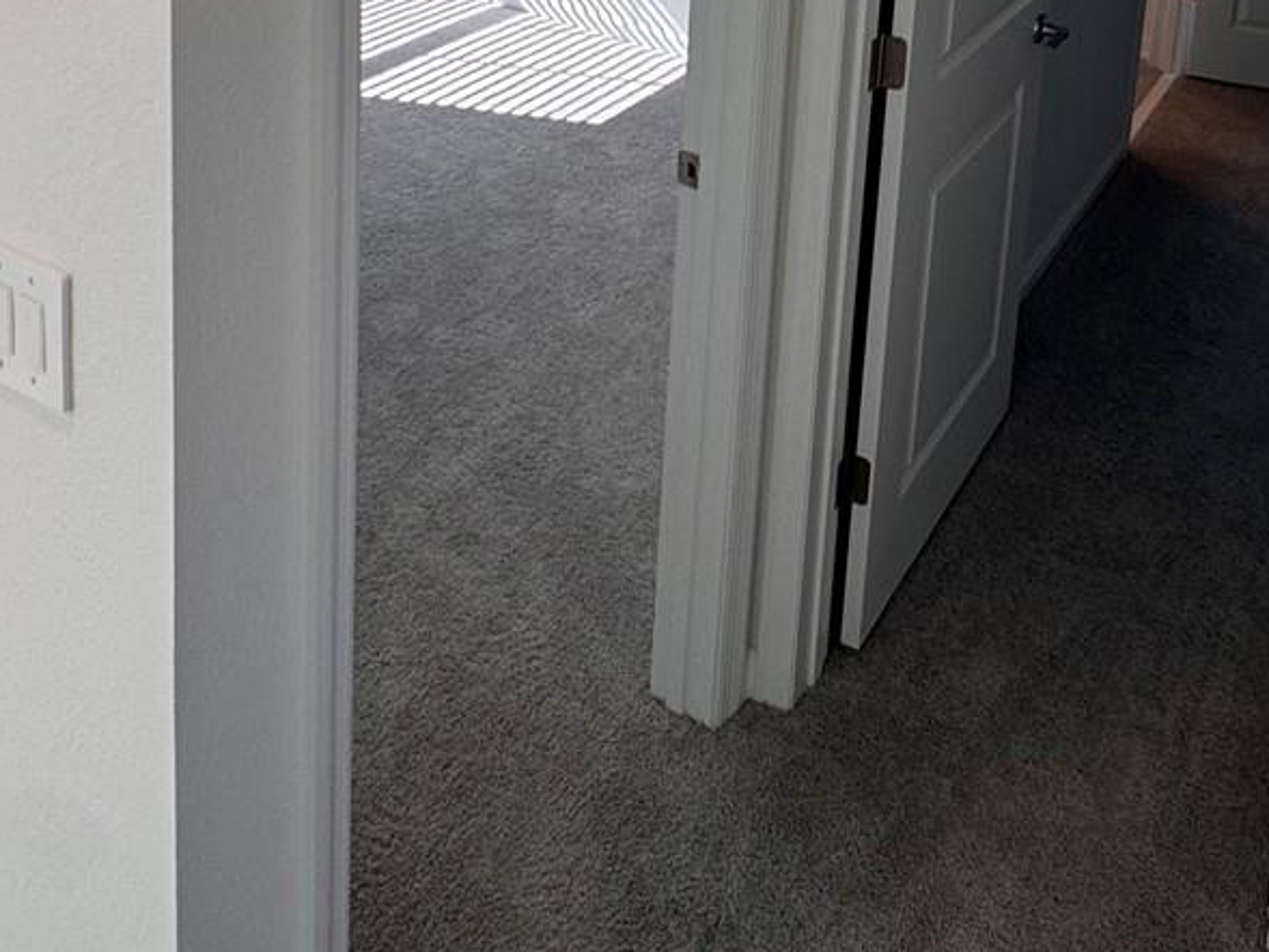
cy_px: -248
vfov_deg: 30.7
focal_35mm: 38
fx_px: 1393
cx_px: 860
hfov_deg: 48.0
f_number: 2.2
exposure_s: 1/120
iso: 80
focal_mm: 2.22
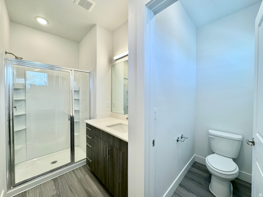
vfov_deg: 85.7
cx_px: 132
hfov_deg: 102.1
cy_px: 98
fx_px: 106
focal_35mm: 14
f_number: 2.2
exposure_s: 1/120
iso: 50
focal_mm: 2.22
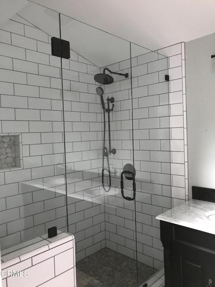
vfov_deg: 63.4
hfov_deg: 49.7
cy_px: 144
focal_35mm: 28
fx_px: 232
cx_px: 108
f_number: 1.8
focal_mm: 3.99
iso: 100
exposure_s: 1/11
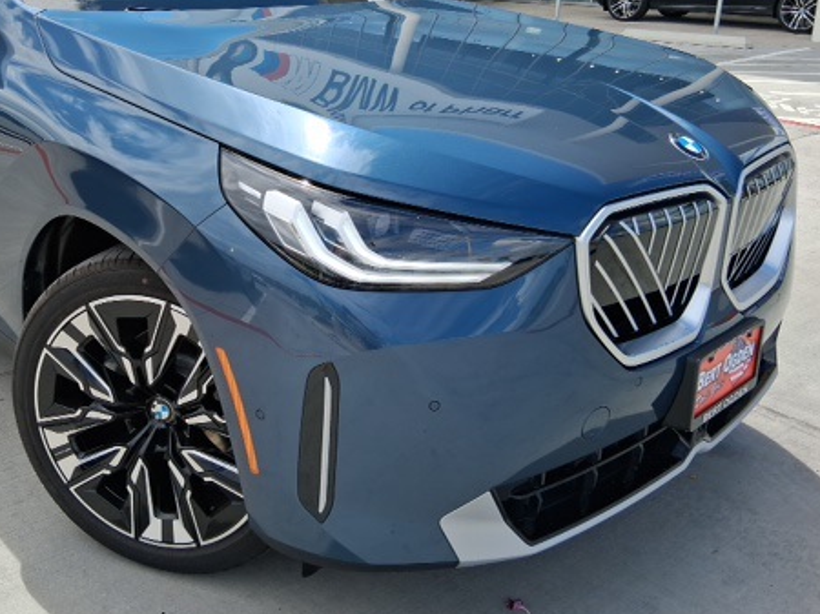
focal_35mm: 37
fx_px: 876
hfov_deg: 49.4
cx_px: 282
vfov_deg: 38.2
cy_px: 202
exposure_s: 1/634
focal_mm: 3.98
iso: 25
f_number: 1.8
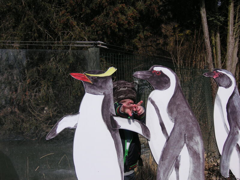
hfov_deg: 36.2
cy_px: 90
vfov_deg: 27.5
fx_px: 367
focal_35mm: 53
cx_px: 120
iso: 50
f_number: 9.5
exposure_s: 1/180
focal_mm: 8.9
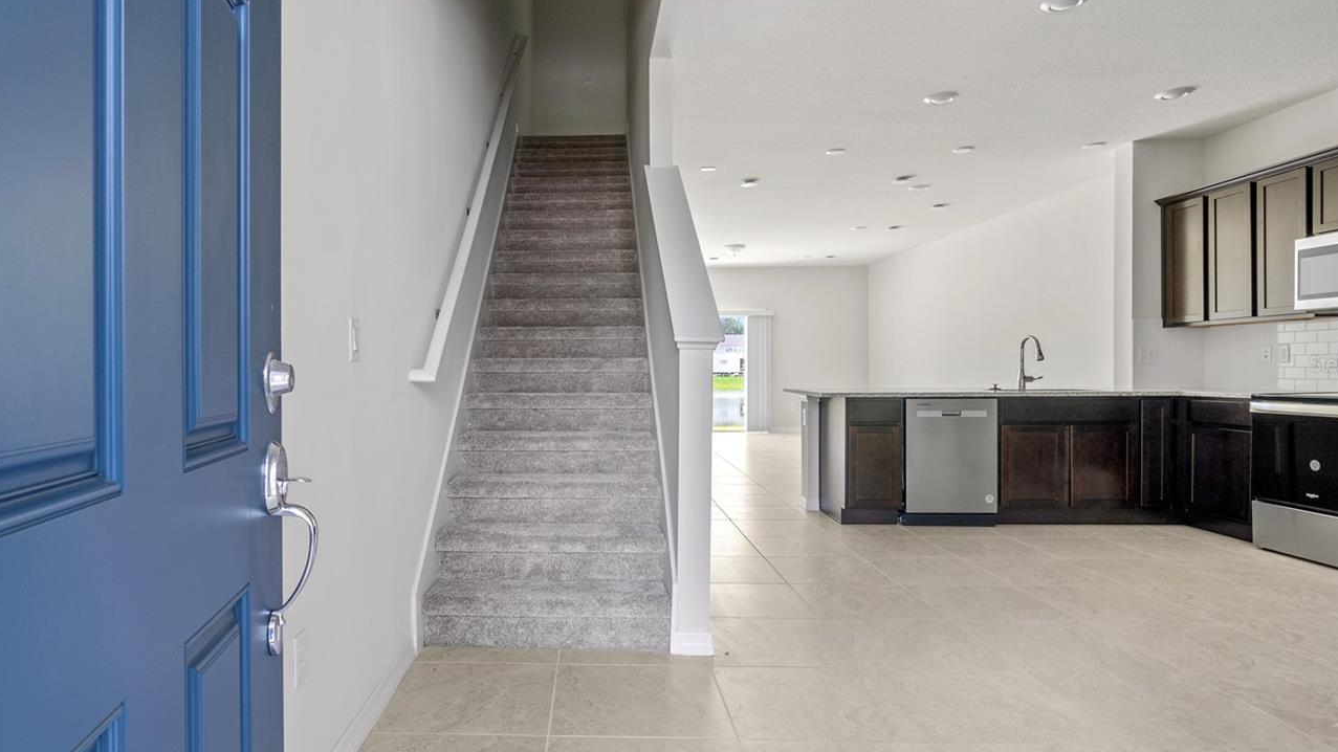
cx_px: 565
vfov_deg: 53.6
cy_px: 363
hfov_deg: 83.2
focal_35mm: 21
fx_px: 745
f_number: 9
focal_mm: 16
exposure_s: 1/4
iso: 100
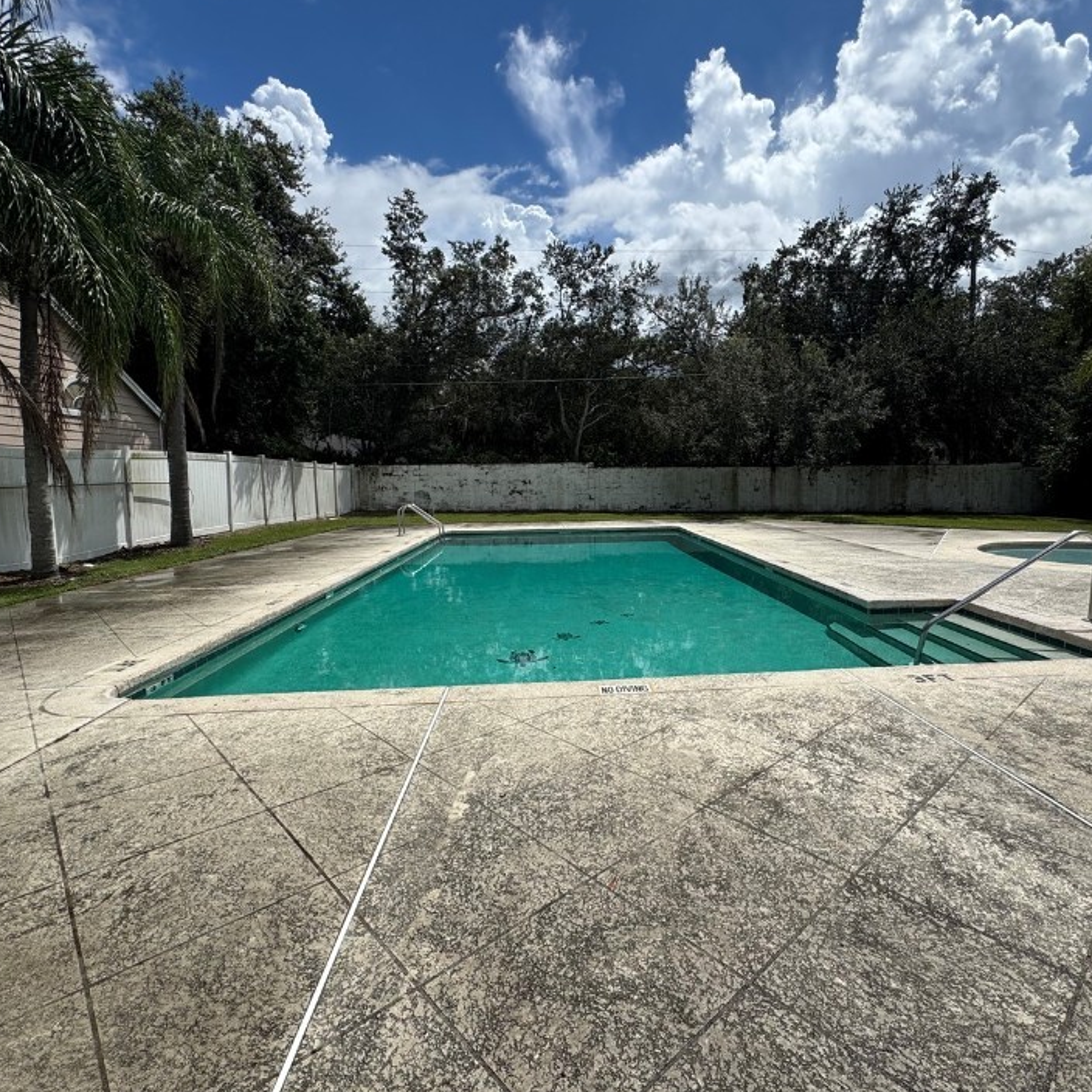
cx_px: 620
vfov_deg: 80.7
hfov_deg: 80.3
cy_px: 535
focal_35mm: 18
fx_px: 642
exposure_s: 1/3906
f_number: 2.2
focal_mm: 2.22
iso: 40
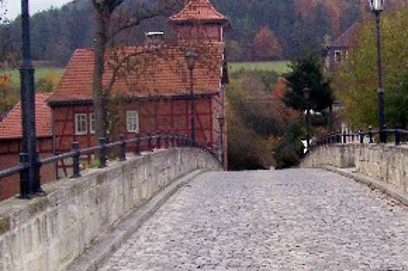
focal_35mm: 69
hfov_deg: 28.7
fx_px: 782
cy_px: 198
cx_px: 315
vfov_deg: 19.6
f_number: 2.7
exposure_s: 1/60
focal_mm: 5.6
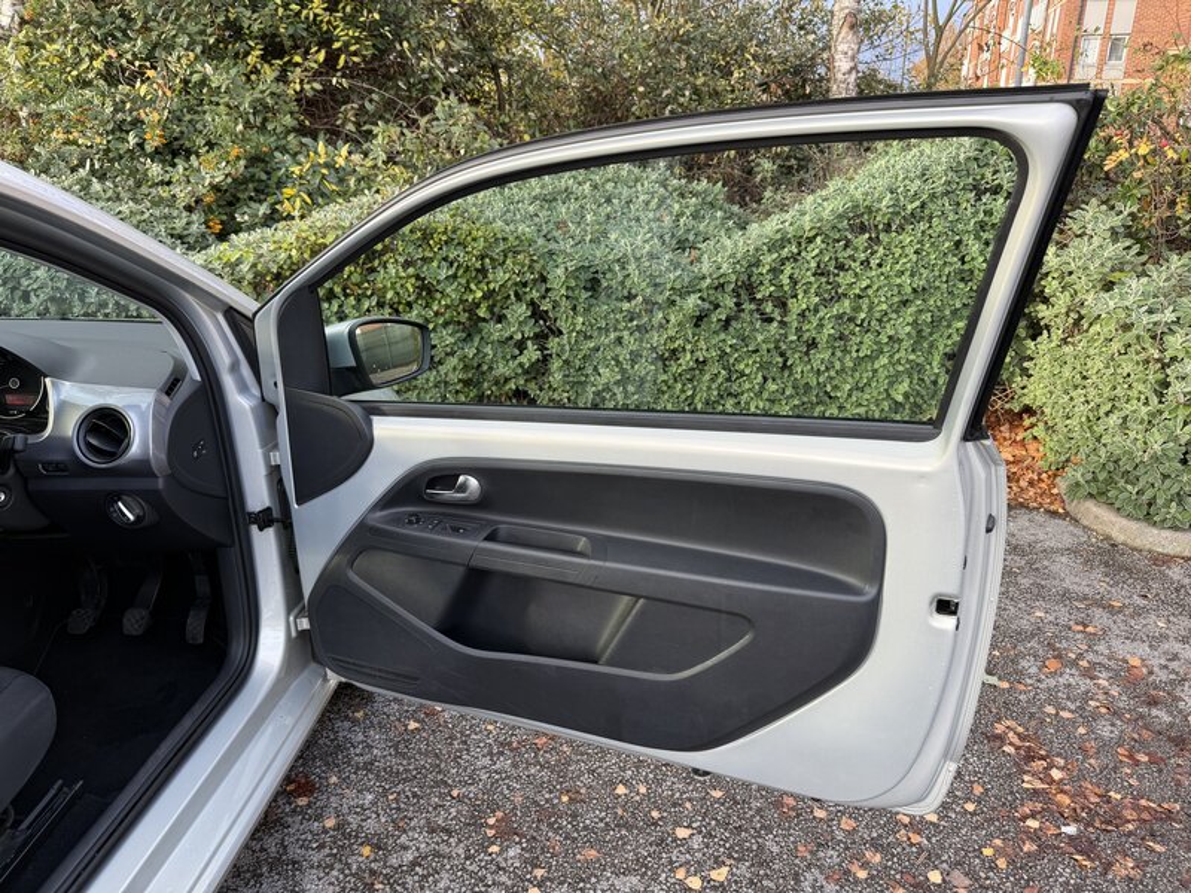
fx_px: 826
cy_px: 446
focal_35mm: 24
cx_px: 596
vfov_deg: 56.8
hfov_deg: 71.6
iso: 64
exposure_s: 1/150
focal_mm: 6.76
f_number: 1.78
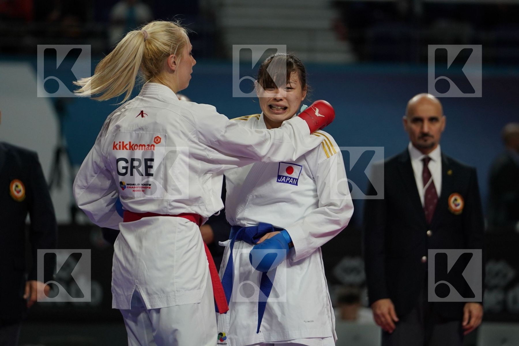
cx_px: 260
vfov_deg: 4.6
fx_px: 4325
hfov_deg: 6.9
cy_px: 173
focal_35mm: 300
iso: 800
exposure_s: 1/1000
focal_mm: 200
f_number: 2.8
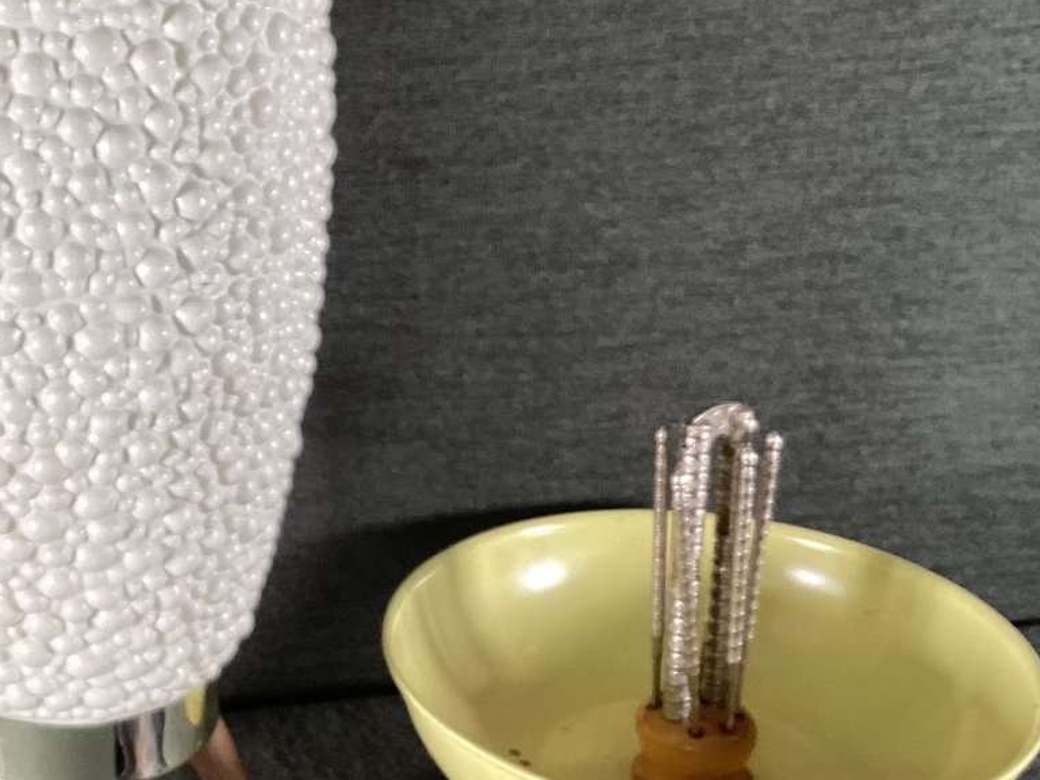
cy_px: 318
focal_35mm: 61
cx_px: 225
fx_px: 1833
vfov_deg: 24.0
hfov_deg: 31.0
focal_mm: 3.3
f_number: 2.4
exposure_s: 1/60
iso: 50
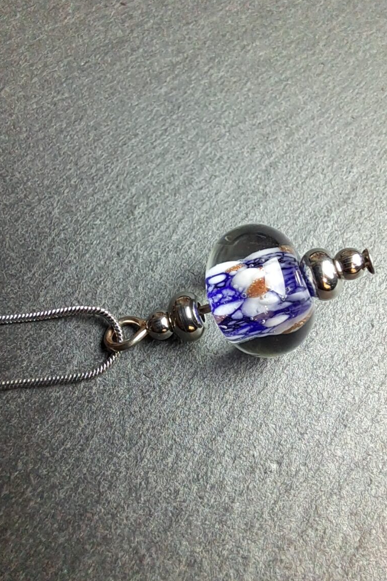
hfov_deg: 46.4
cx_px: 199
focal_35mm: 28
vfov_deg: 65.5
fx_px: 451
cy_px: 289
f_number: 2.4
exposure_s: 1/33
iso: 125
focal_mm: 2.13
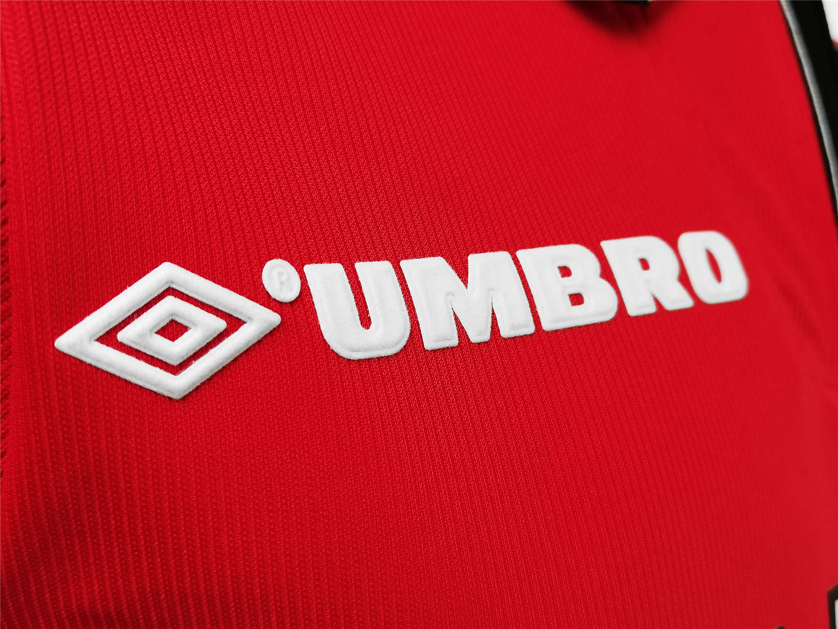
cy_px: 314
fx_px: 968
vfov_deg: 36.0
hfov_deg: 46.8
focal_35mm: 40
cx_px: 419
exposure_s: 1/60
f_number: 1.8
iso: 200
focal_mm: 5.58
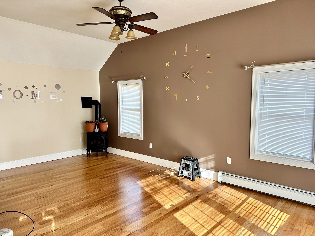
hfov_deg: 71.6
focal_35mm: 24
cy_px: 118
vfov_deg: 56.8
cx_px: 158
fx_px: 218
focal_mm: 6.86
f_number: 1.78
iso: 125
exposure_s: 1/121
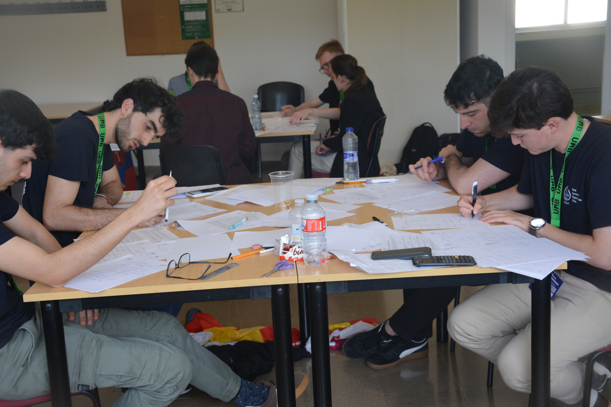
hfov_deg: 38.9
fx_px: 866
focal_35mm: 51
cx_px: 306
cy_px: 204
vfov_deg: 26.5
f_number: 5.6
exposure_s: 1/60
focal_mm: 34
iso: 500
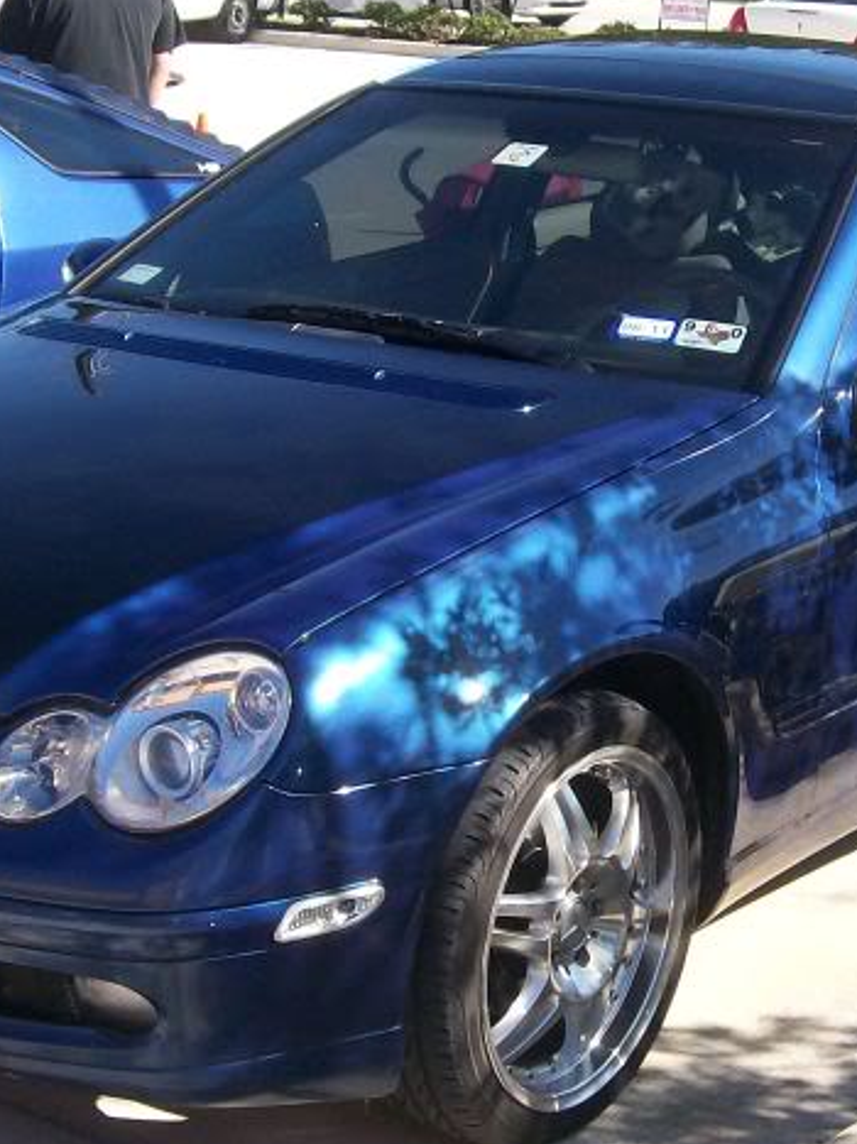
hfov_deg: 18.6
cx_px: 522
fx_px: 2609
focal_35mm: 79
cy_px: 595
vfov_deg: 24.7
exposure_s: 1/293
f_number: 4.8
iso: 80
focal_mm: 6
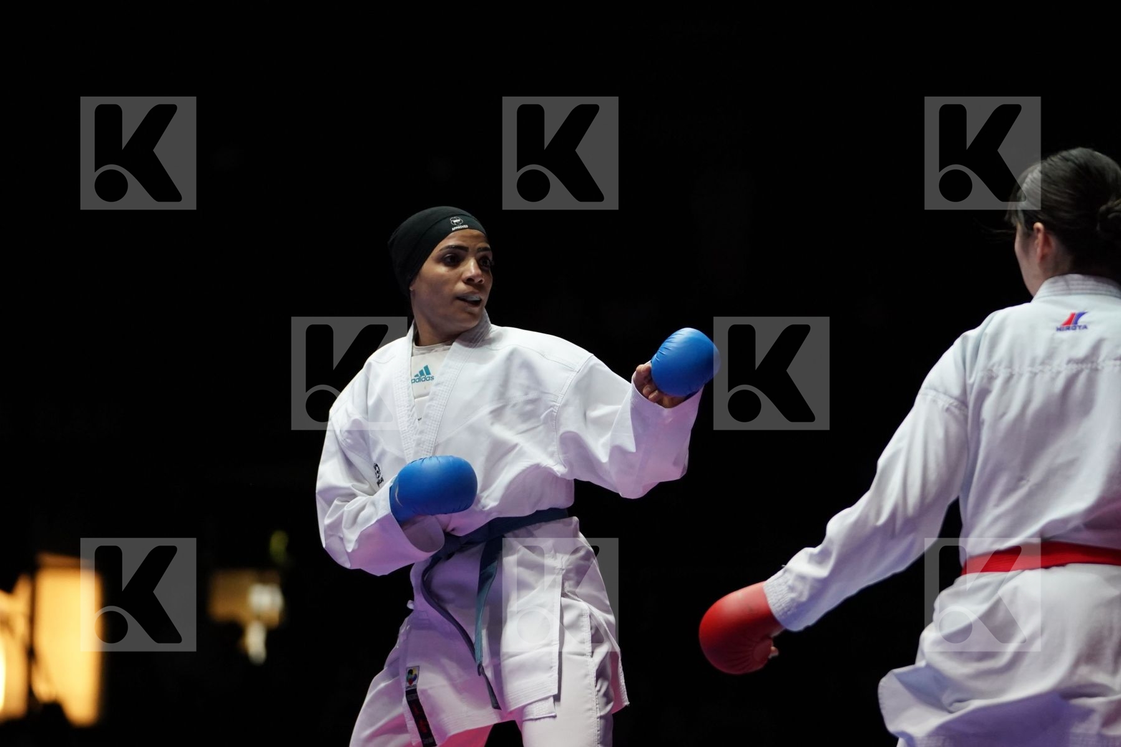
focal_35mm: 178
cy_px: 374
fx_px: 5542
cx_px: 560
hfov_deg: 11.5
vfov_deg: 7.7
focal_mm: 119
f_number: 2.8
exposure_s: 1/1000
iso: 2500
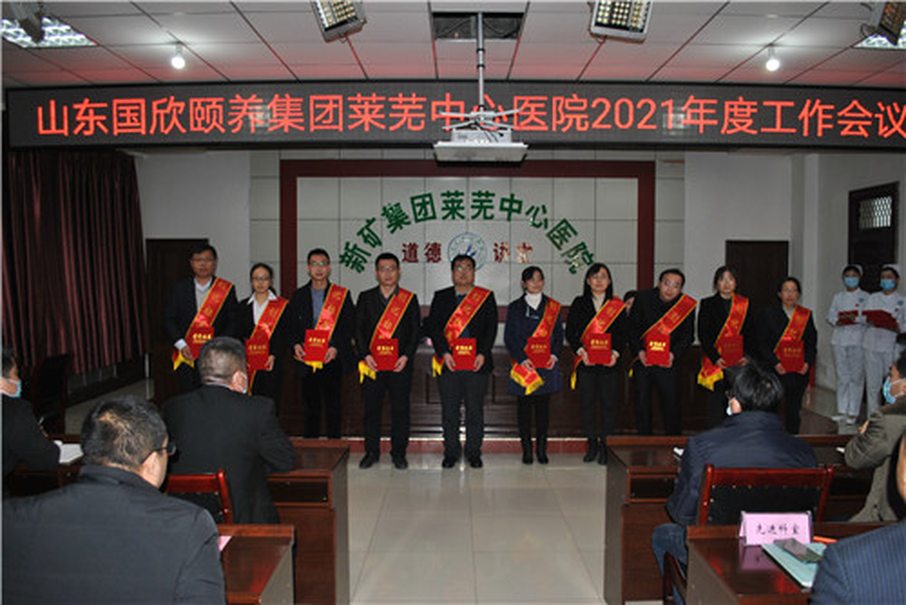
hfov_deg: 67.4
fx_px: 680
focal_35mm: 27
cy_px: 302
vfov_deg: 48.0
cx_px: 453
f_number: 3.5
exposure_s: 1/60
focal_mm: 18
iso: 200
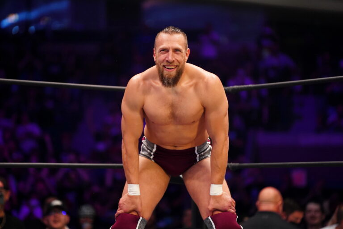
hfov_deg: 13.0
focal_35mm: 158
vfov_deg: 8.7
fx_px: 1505
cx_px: 172
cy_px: 114
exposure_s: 1/1000
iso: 3200
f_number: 2.8
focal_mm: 158
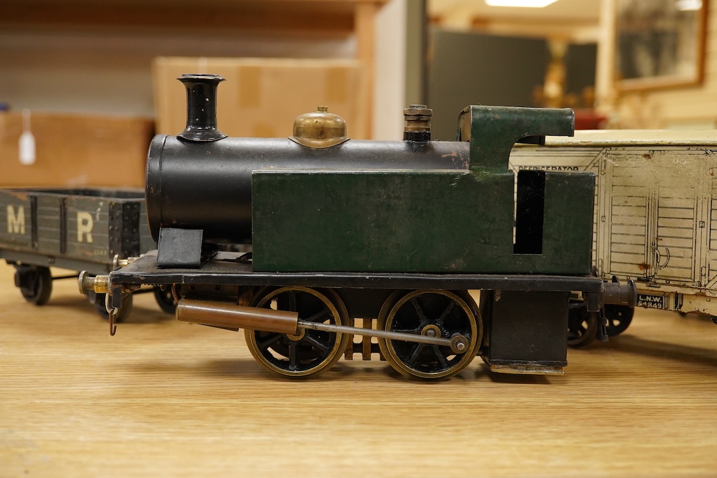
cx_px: 358
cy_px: 239
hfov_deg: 43.6
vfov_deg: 29.9
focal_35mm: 45
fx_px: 896
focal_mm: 30
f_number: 8
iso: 2500
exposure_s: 1/160
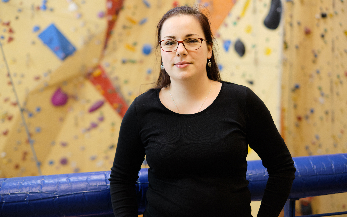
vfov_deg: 23.5
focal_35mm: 55
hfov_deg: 36.9
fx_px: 520
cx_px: 175
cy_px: 117
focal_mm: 35
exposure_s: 1/58
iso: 800
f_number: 2
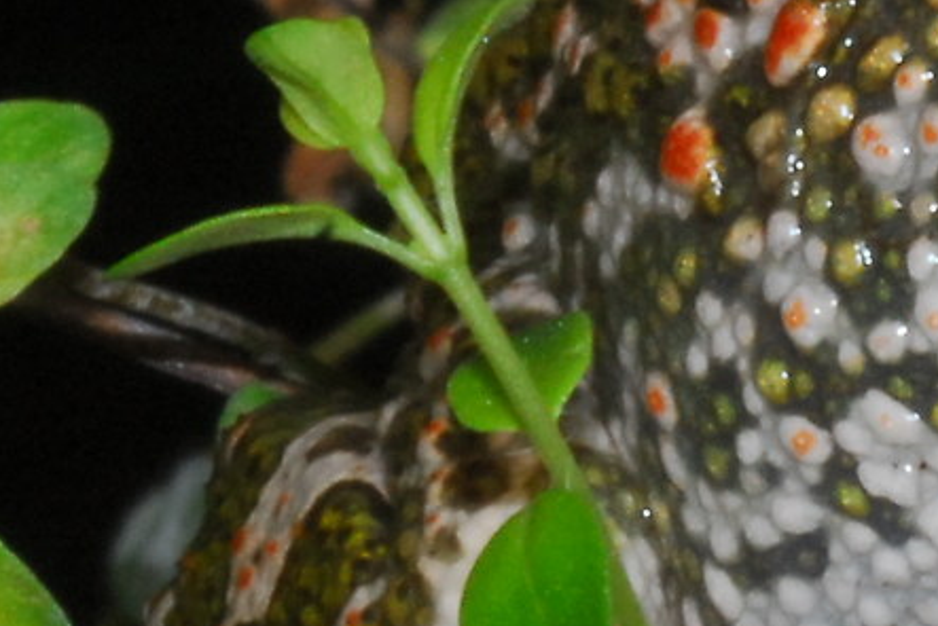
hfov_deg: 0.6
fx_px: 84811
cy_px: -639
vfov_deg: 0.4
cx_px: 1745
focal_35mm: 3253
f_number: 32
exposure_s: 1/60
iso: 500
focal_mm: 400
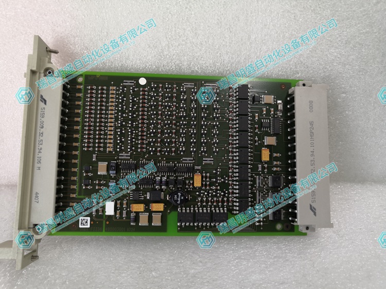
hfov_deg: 65.3
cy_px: 144
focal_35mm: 27
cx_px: 193
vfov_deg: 51.4
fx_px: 301
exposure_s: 1/50
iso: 100
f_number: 1.8
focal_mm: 3.95
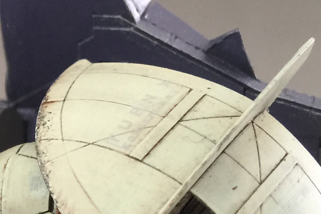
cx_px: -172
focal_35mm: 115
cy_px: 230
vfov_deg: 11.8
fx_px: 1026
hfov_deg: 16.1
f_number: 2.2
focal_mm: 4.15
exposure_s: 1/17
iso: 50
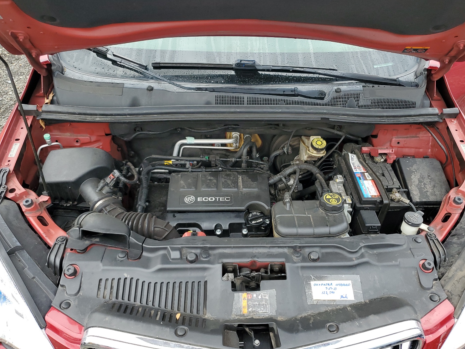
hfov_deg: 63.4
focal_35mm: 28
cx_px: 249
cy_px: 182
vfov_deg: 49.7
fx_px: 376
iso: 58
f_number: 1.5
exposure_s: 1/120
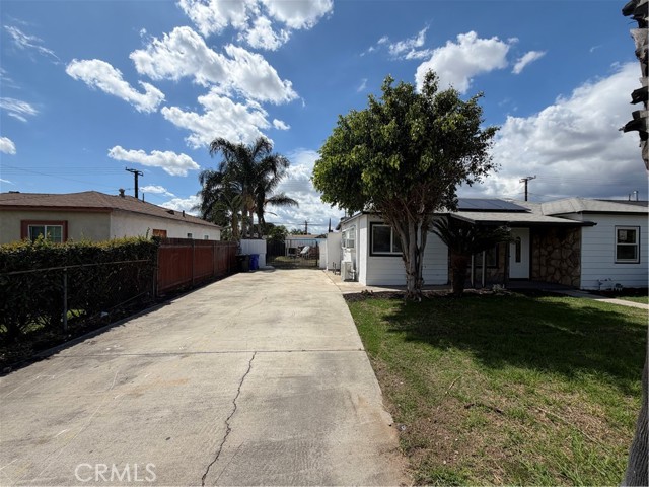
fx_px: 262
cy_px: 244
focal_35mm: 14
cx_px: 324
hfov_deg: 102.1
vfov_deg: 85.7
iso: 20
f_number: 2.2
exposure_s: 1/1339
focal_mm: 2.22
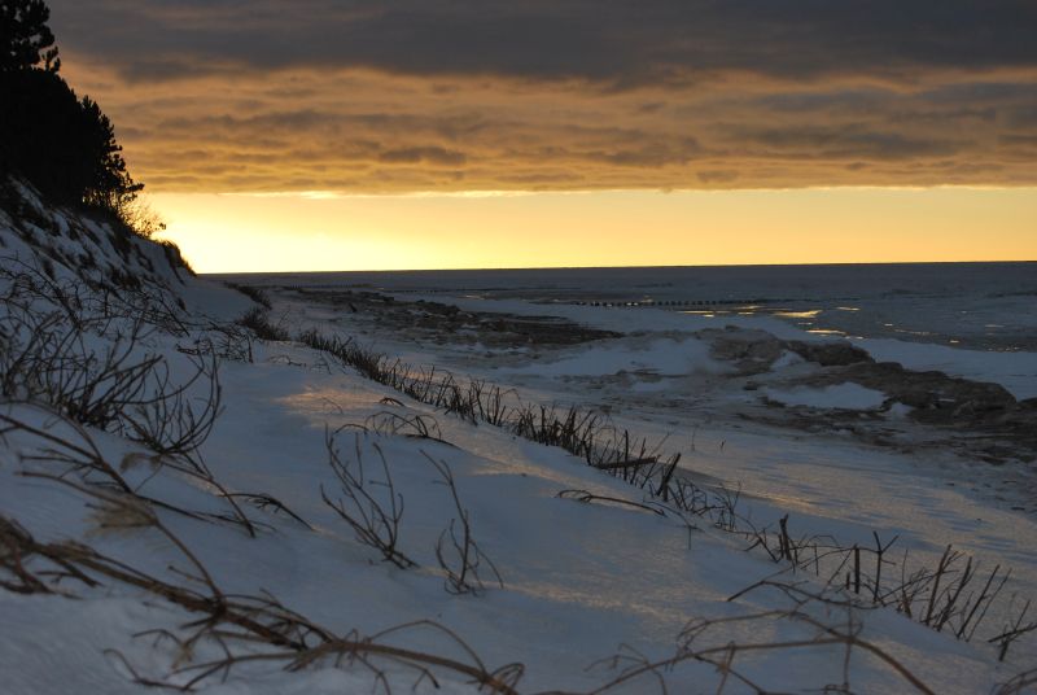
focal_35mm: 82
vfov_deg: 16.6
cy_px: 348
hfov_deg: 24.6
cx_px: 518
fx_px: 2380
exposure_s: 1/200
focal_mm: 55
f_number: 6.3
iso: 100
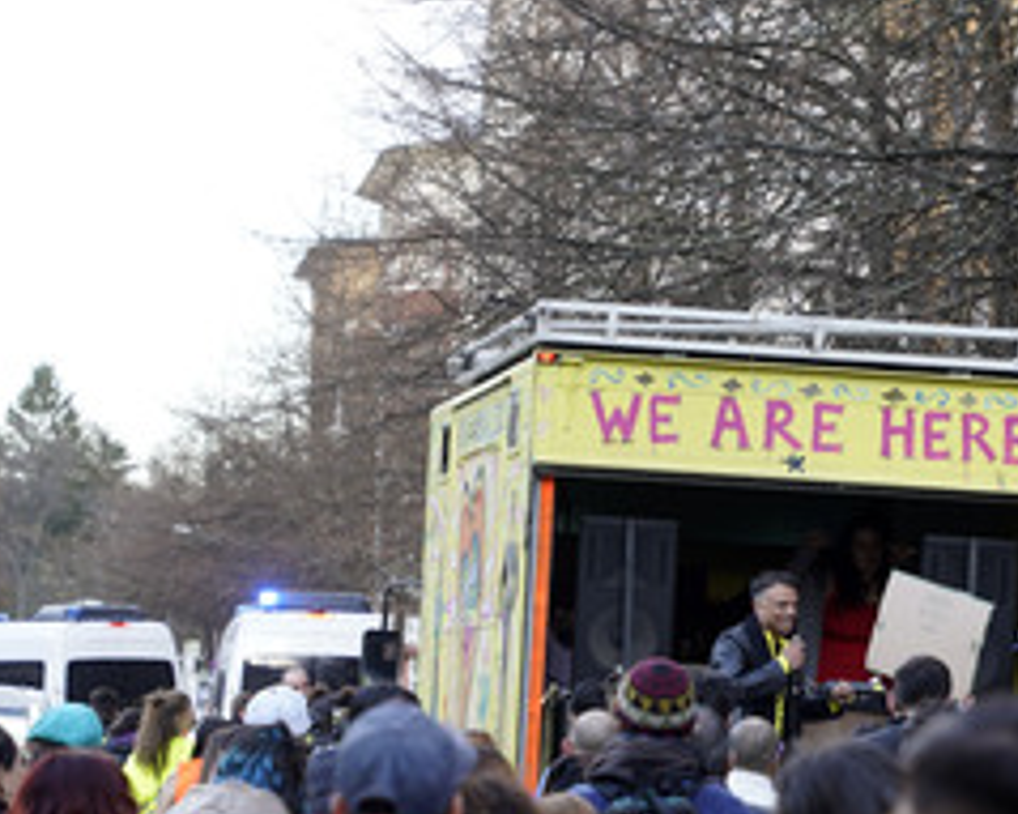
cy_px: 618
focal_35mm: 198
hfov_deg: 9.7
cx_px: 790
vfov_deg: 7.8
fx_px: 5963
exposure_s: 1/100
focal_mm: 112
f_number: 5.6
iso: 320
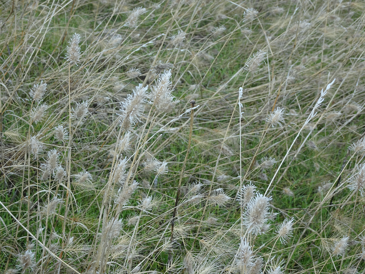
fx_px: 696
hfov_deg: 29.4
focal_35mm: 66
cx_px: 182
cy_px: 137
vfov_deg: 22.3
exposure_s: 1/80
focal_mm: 11.32
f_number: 4.5
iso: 80
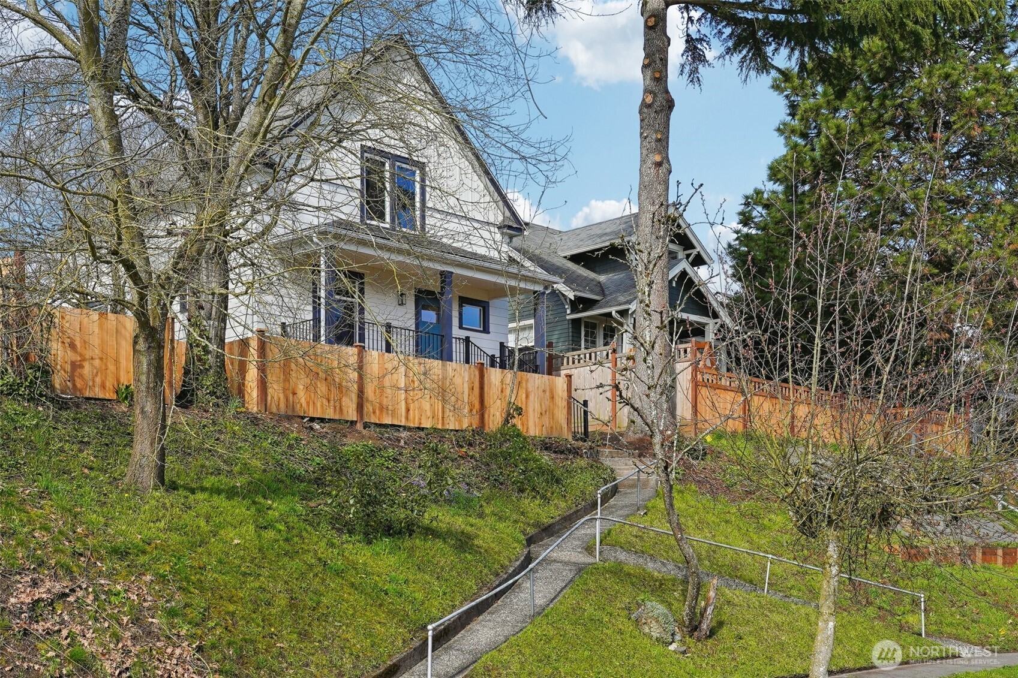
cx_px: 509
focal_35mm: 42
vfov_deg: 31.9
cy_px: 339
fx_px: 1187
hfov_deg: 46.4
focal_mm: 28
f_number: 8
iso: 100
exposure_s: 1/200
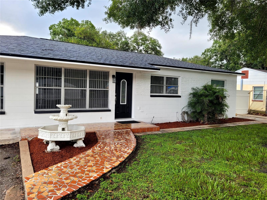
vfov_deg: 53.1
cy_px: 100
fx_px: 201
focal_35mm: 26
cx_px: 134
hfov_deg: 67.3
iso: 40
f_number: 1.8
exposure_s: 1/307
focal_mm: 5.4
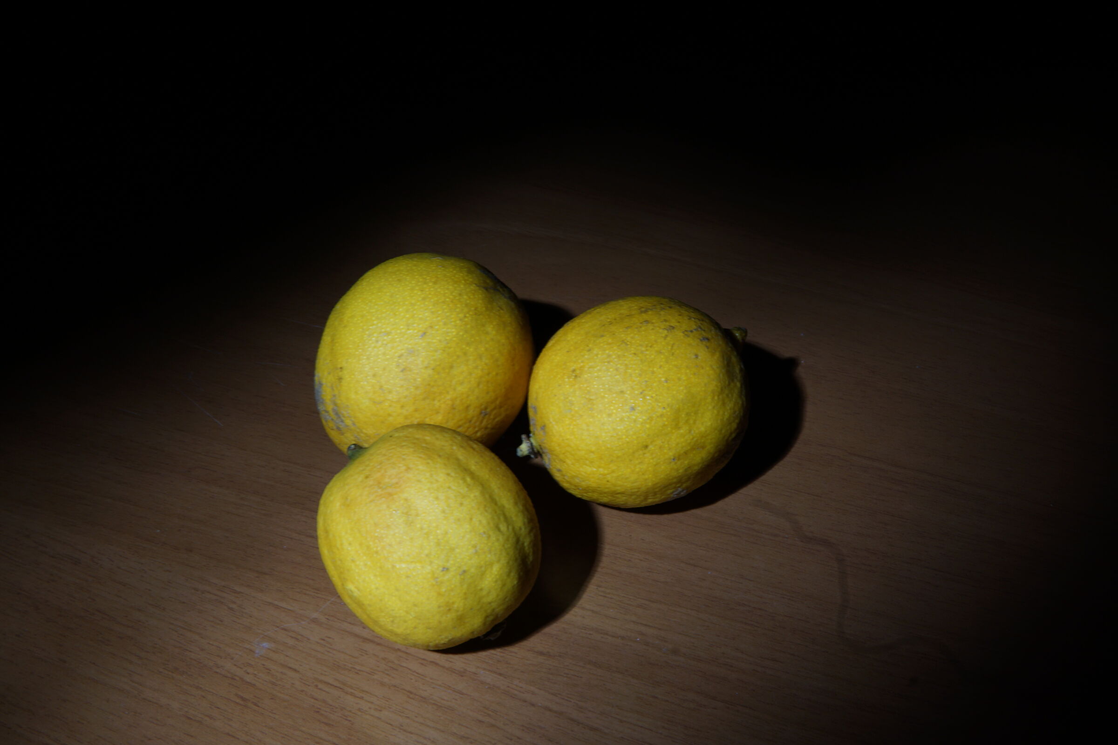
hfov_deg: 43.6
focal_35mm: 45
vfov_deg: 29.9
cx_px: 559
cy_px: 372
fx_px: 1397
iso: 100
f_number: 16
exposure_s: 7
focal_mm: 30
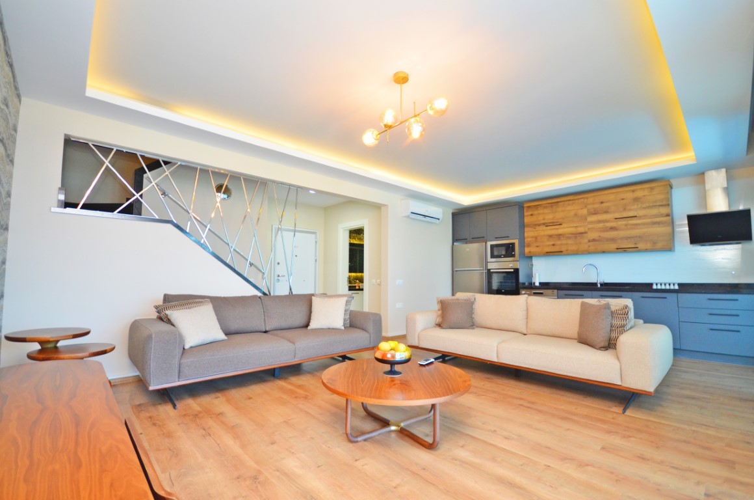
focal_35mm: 15
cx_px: 377
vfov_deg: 77.1
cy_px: 250
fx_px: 313
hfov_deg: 100.5
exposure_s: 1/60
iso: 720
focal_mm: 10
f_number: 4
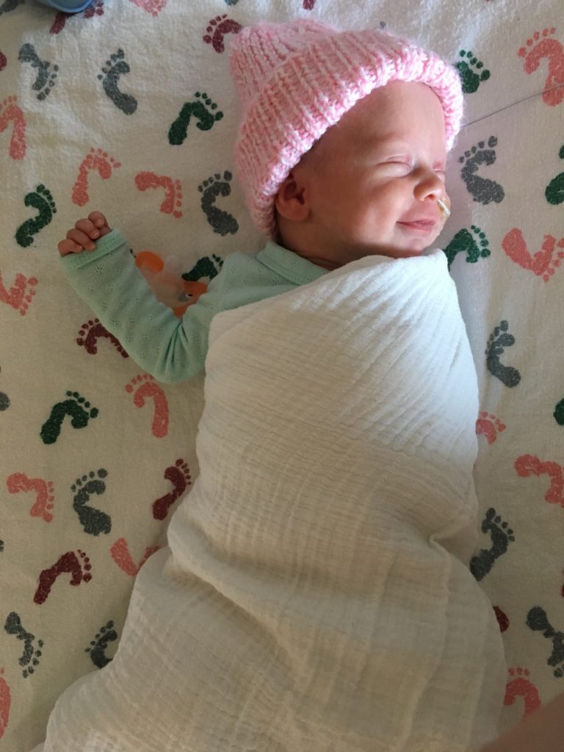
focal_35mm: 29
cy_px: 376
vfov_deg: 61.7
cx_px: 282
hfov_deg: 48.2
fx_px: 630
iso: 125
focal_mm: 4.15
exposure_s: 1/30
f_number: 2.2
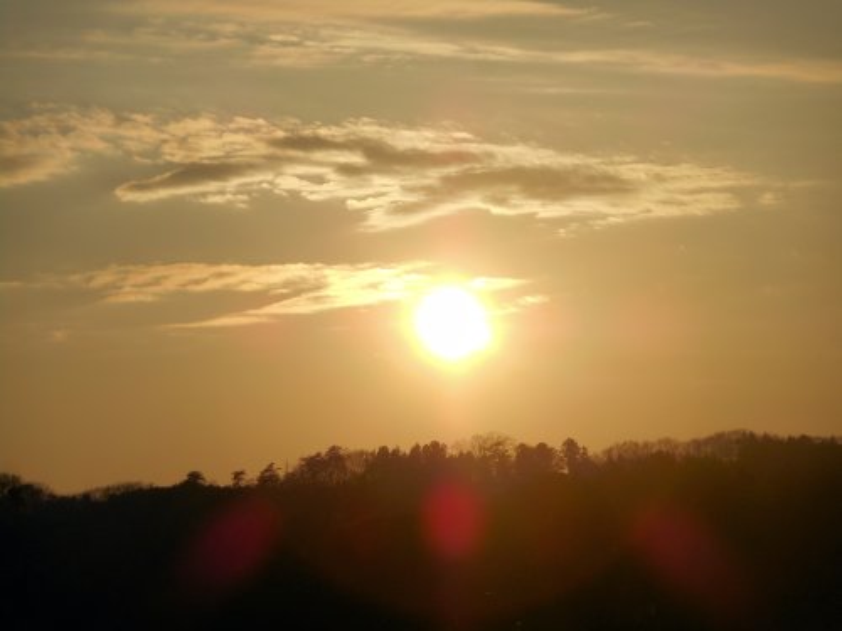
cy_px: 316
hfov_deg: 12.9
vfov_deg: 9.7
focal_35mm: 153
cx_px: 421
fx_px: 3722
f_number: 17.5
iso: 80
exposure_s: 1/200
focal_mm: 27.4
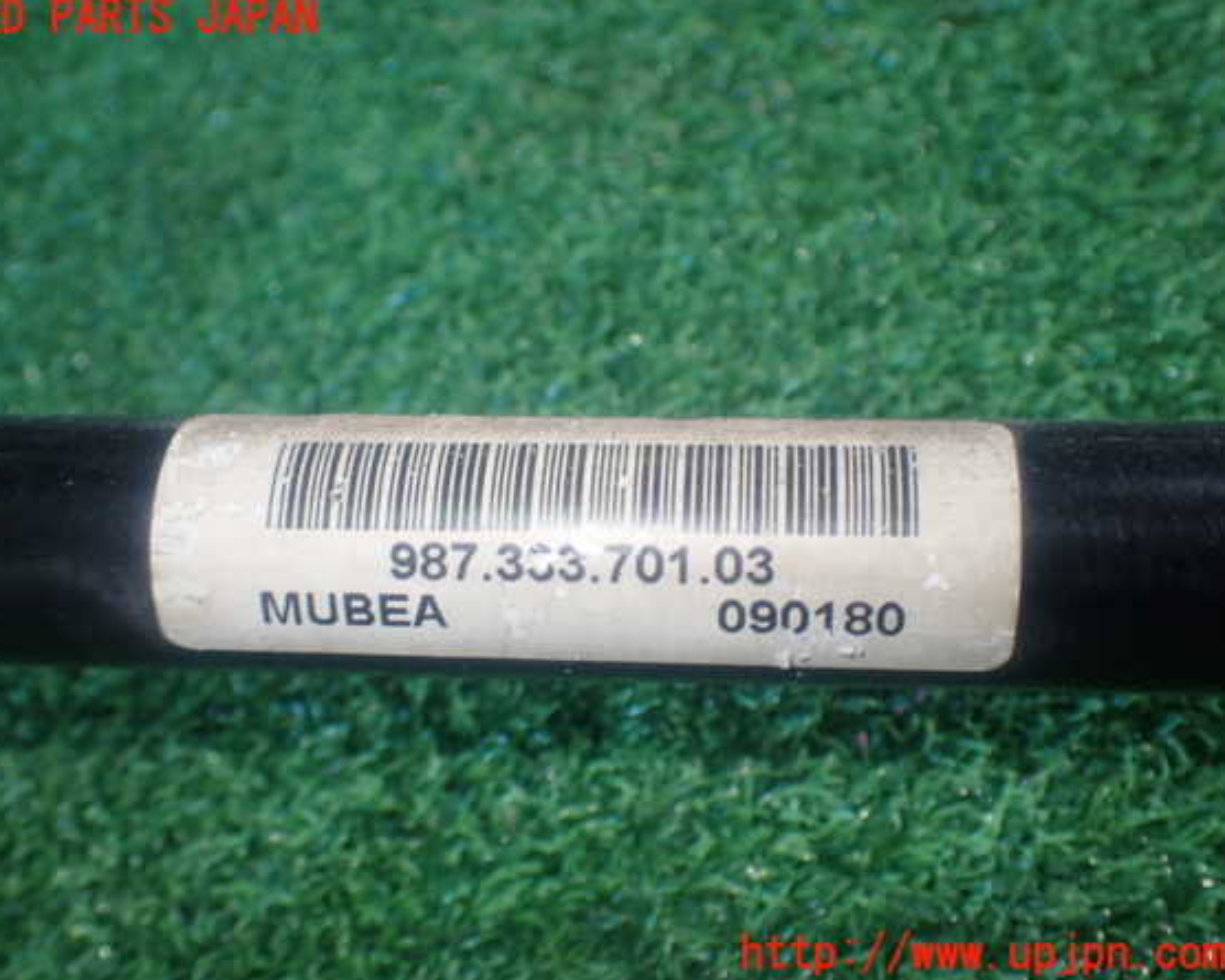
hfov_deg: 45.8
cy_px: 487
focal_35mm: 40
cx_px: 577
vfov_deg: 37.3
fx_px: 1450
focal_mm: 6.83
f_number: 2.7
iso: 200
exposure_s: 1/40
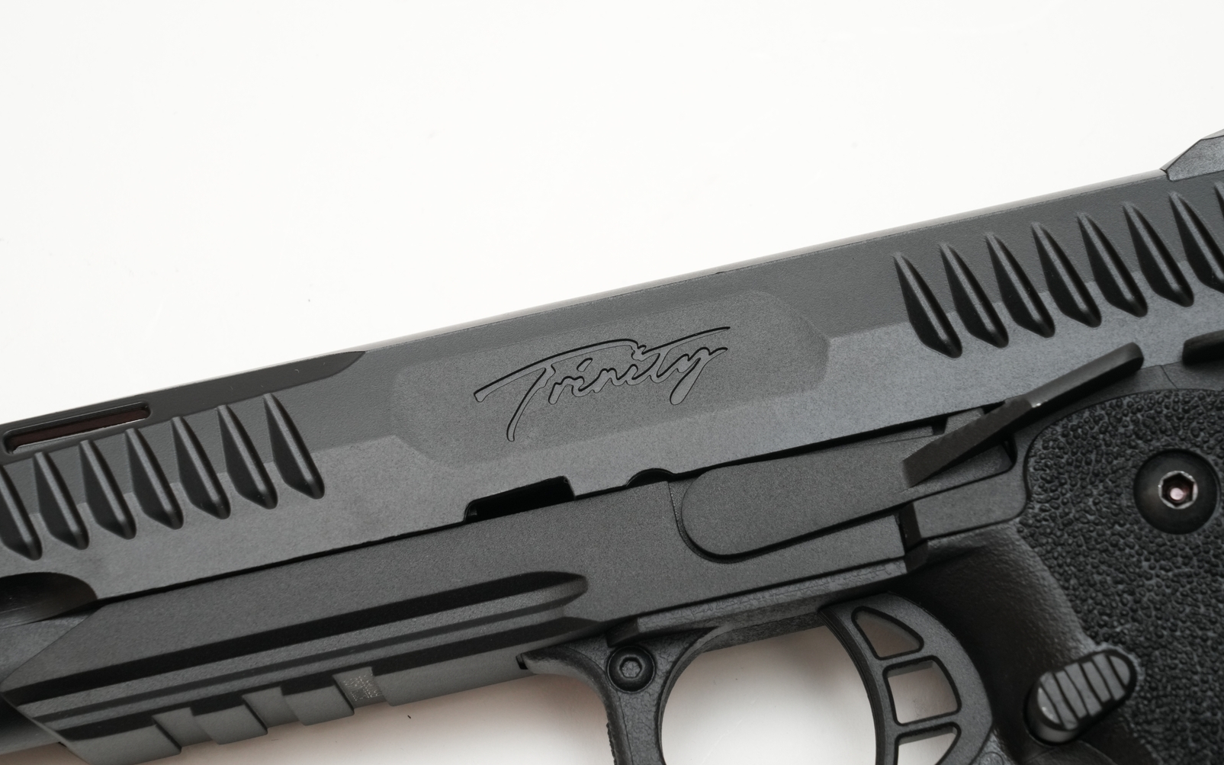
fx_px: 3603
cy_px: 365
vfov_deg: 12.1
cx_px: 612
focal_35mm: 108
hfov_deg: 19.3
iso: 1600
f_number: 18
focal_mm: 105
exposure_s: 1/60
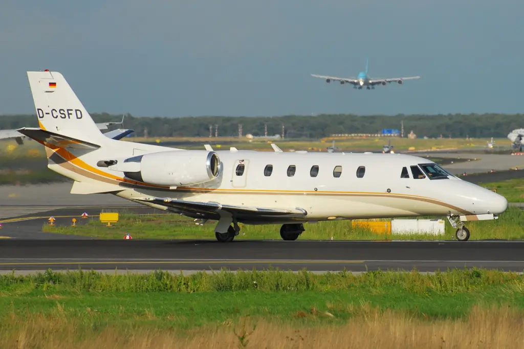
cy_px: 174
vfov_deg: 3.1
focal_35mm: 450
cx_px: 262
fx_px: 6550
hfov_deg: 4.6
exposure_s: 1/640
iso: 200
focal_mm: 300
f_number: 8
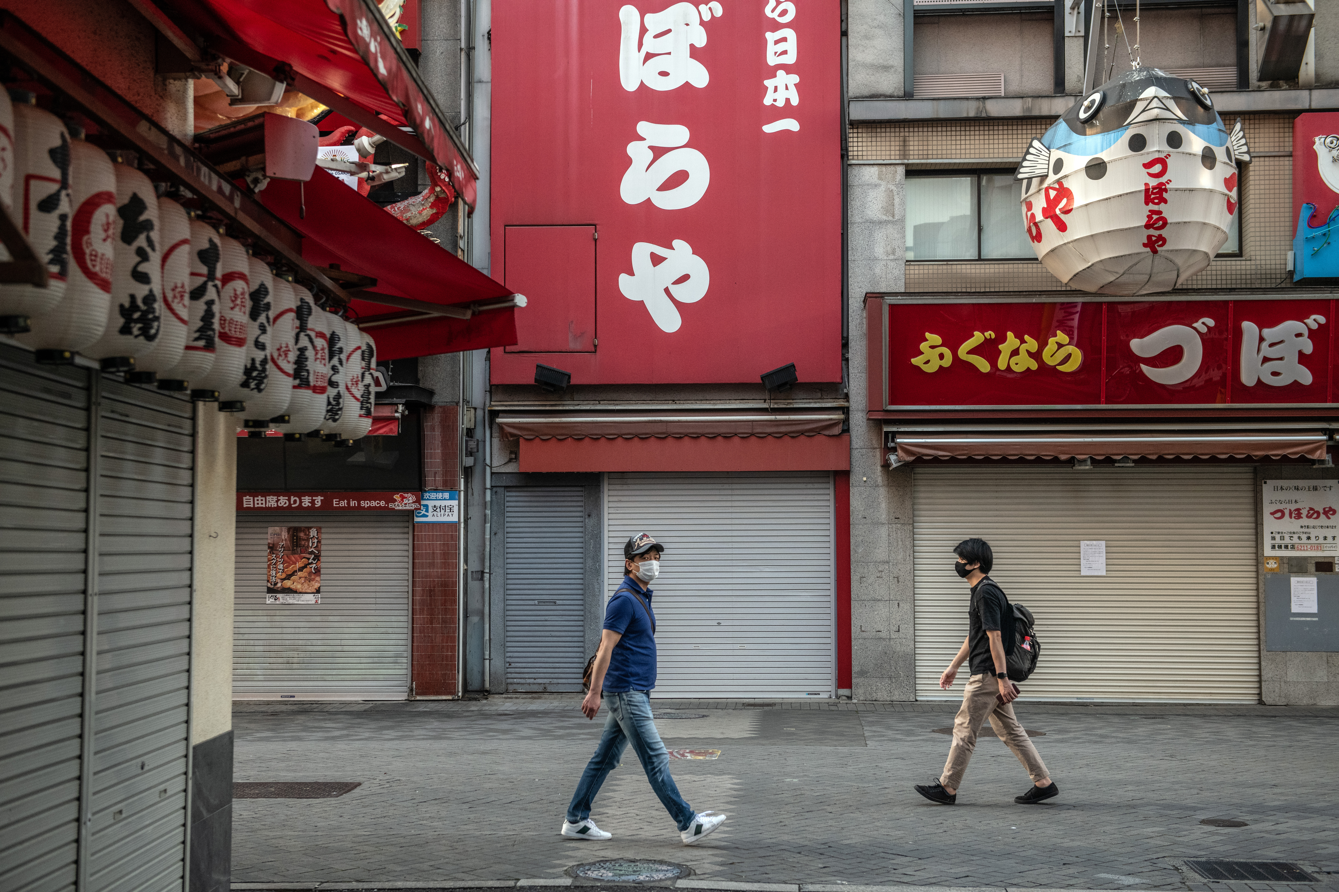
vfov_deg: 27.0
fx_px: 1860
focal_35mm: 50
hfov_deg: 39.6
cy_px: 446
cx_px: 670
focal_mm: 50
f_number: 4.5
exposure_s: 1/800
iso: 1600
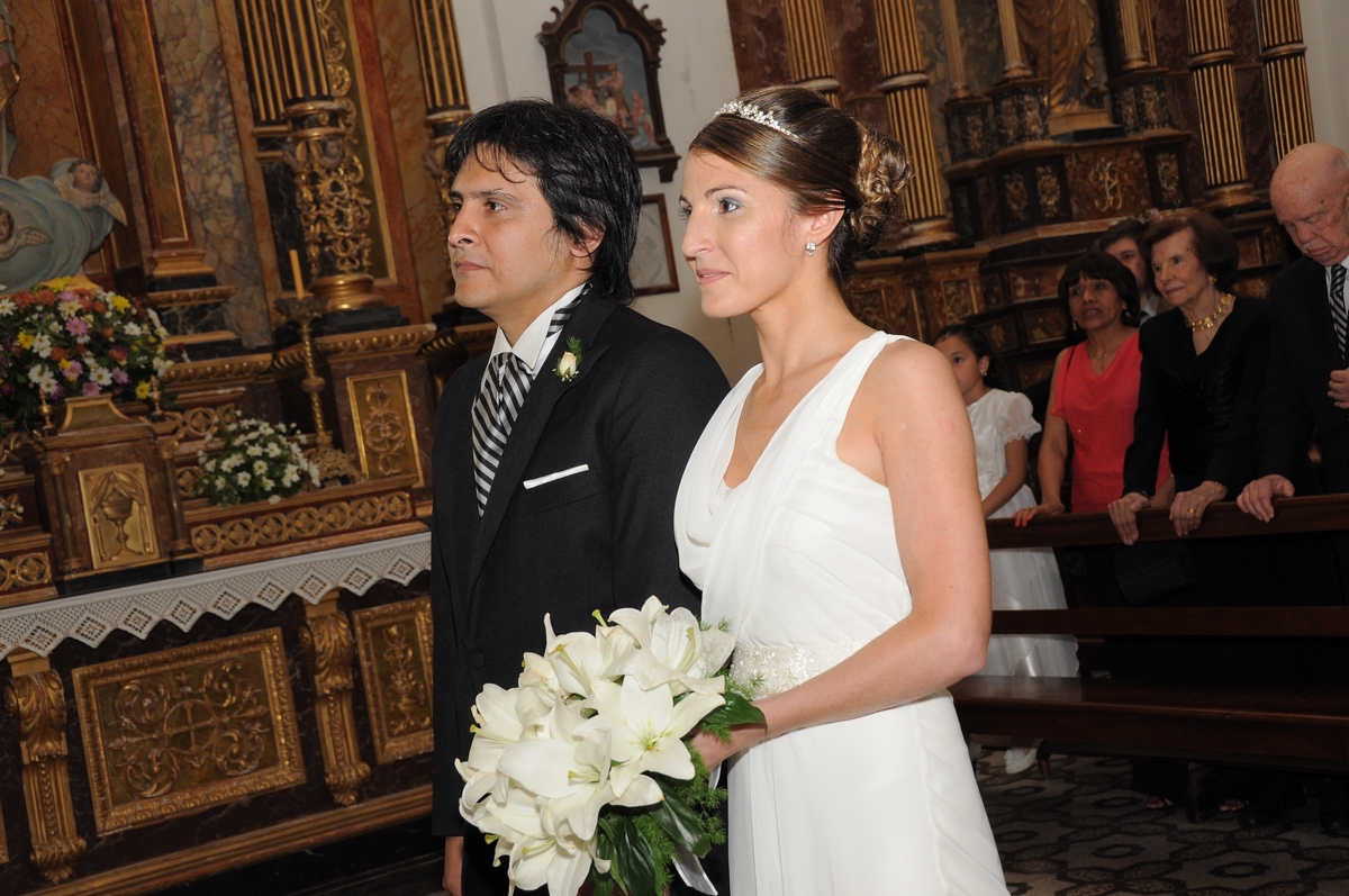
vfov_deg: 25.7
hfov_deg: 37.9
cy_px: 448
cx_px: 674
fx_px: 1965
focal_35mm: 52
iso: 640
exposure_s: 1/125
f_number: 7.1
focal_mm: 35
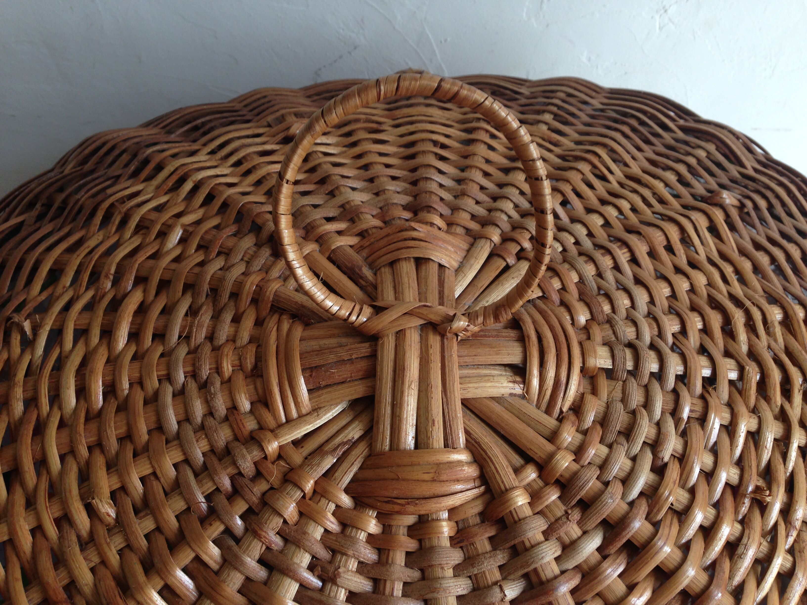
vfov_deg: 42.9
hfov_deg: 55.4
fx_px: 769
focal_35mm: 33
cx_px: 404
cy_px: 302
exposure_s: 1/20
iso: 50
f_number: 2.4
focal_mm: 4.12
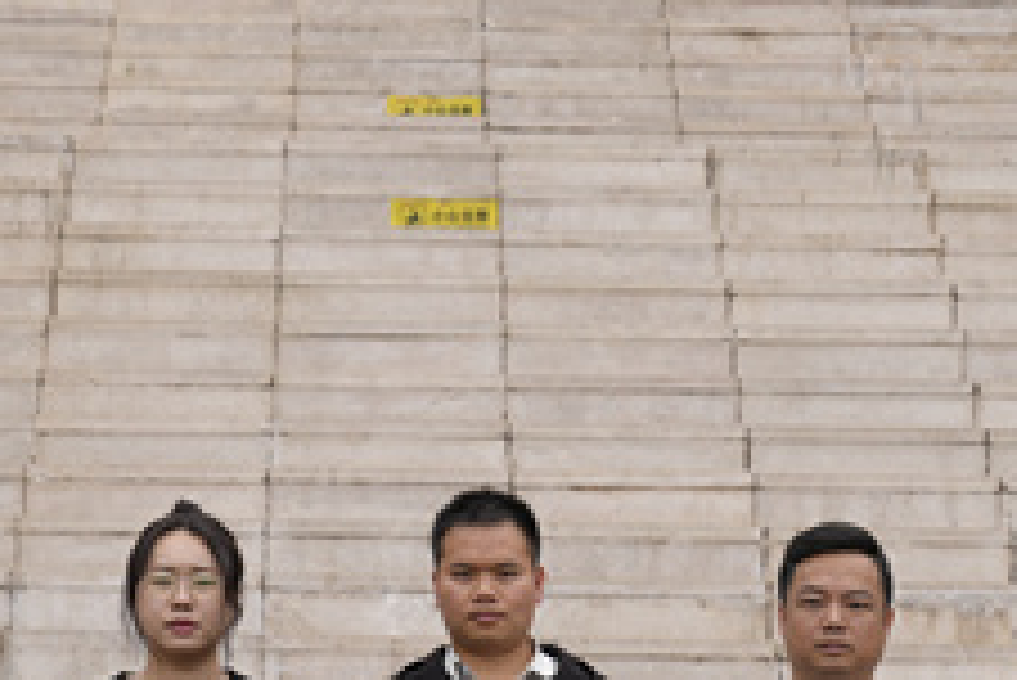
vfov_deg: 5.5
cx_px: 288
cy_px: 739
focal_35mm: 248
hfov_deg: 8.3
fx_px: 7010
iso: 100
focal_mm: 68
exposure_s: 1/320
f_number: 4.5
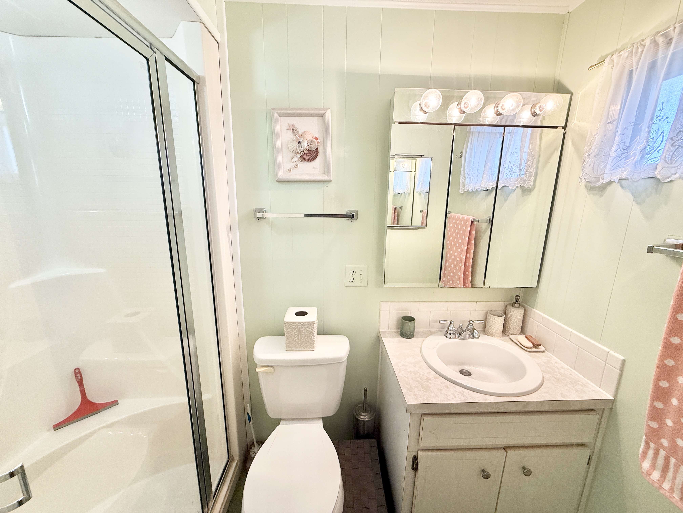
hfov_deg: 102.1
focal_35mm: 14
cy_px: 256
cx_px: 342
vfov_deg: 85.7
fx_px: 276
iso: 125
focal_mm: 2.22
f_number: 2.2
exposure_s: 1/120
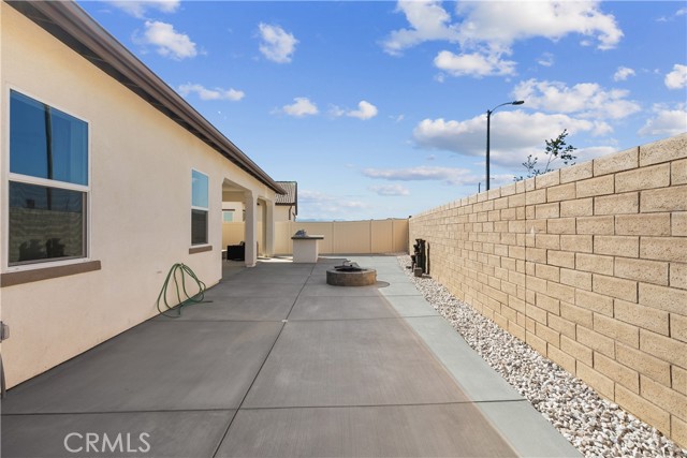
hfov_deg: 96.7
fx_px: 305
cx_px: 344
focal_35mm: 16
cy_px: 229
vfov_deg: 73.8
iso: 200
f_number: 9
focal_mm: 16
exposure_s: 1/200
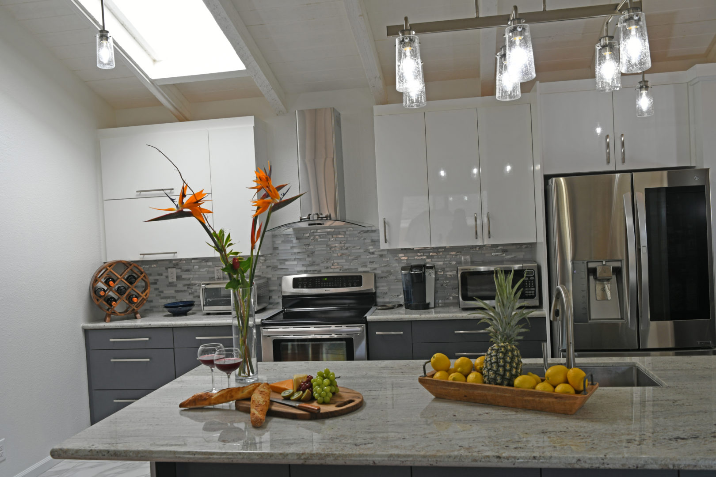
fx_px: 597
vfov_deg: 43.6
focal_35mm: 30
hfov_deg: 61.9
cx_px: 358
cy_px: 238
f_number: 7.1
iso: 100
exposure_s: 1/15
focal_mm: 20
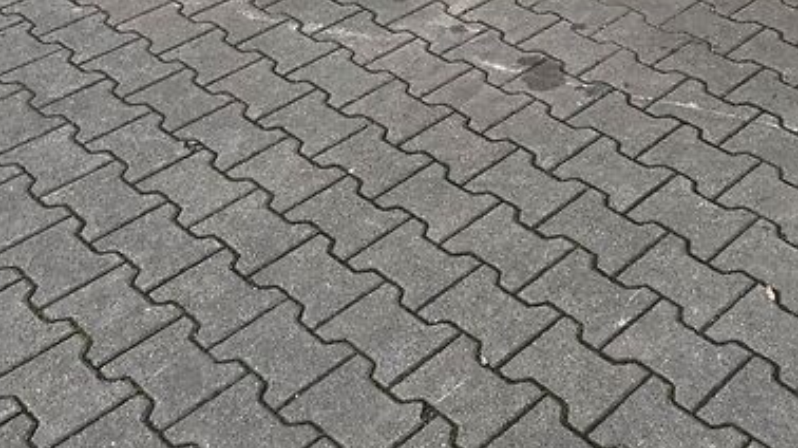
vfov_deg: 18.9
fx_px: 1269
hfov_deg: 33.9
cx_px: 642
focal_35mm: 60
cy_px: -95
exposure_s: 1/558
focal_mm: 5.1
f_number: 1.6
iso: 50
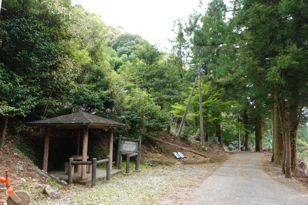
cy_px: 102
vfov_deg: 53.1
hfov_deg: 73.7
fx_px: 205
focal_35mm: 24
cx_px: 154
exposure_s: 1/80
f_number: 4.5
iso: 125
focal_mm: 8.8
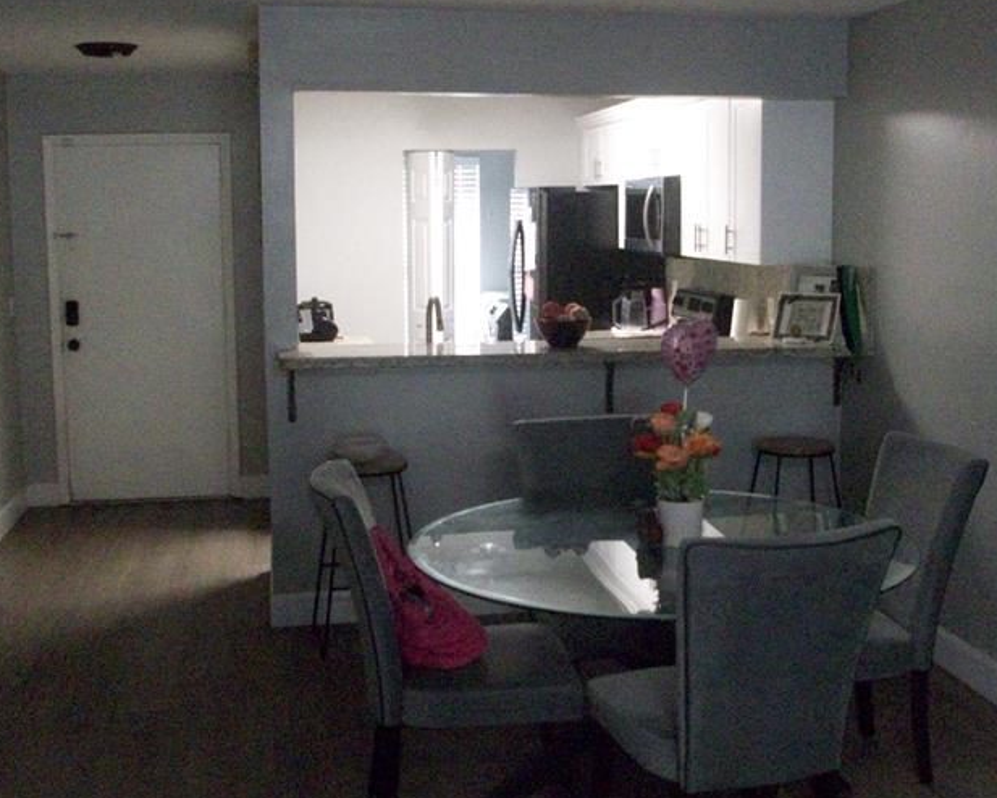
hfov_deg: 42.9
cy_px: 336
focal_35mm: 43
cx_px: 532
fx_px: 1269
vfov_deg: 34.8
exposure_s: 1/64
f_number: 2.8
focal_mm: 5.7
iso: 800
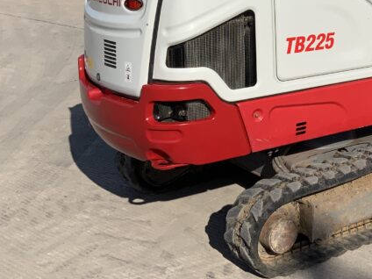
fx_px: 752
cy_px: -16
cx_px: 372
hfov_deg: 26.3
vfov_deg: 20.2
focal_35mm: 70
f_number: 1.8
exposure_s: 1/2801
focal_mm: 3
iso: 20
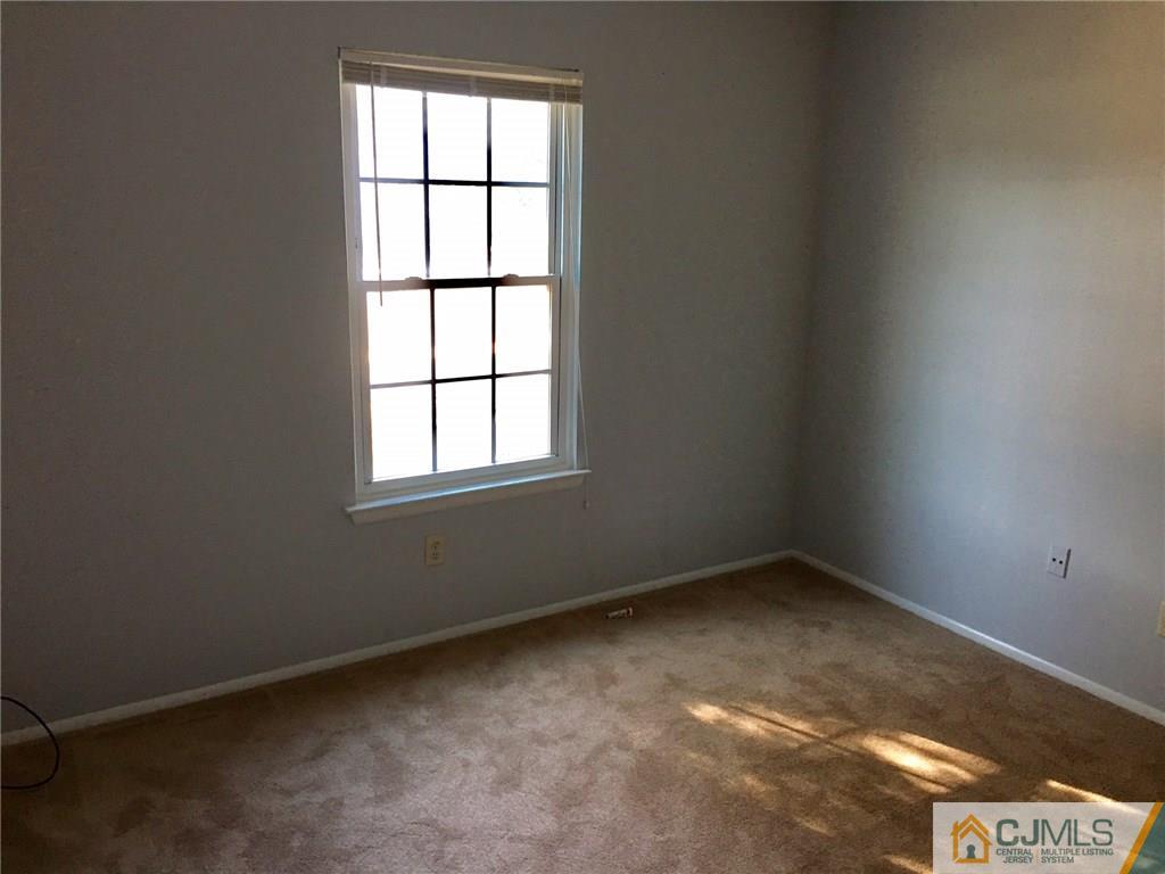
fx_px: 976
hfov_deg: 61.7
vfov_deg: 48.2
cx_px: 582
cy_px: 437
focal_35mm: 29
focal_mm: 4.15
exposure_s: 1/15
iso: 50
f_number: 2.2
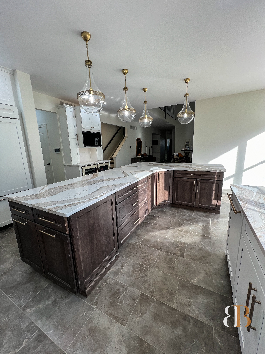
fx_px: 133
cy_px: 177
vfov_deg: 106.2
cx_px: 132
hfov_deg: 89.9
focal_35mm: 13
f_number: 1.8
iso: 50
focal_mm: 1.57
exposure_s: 1/120
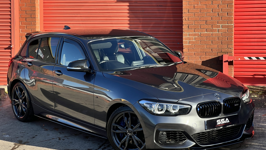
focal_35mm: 84
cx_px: 133
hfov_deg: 25.3
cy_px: 71
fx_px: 592
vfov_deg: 14.4
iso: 32
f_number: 2.8
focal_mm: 9
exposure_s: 1/350
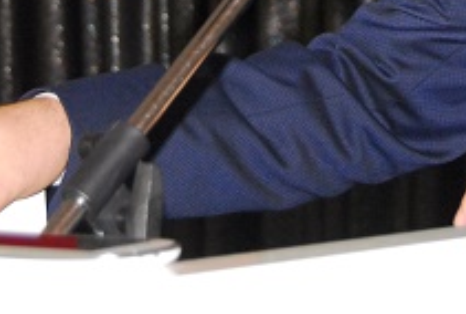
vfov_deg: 6.2
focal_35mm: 220
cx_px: 377
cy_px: -233
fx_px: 2856
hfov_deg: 9.3
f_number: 5
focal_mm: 40
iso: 800
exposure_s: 1/60
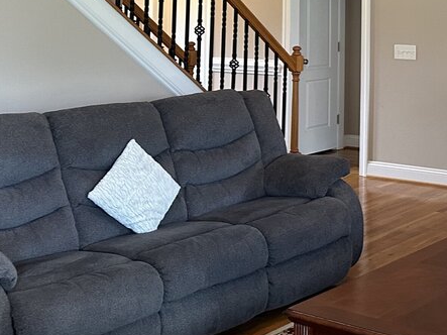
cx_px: 472
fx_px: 839
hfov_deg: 27.6
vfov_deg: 21.6
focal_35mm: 65
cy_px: -12
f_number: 1.78
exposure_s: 1/60
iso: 400
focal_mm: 6.86
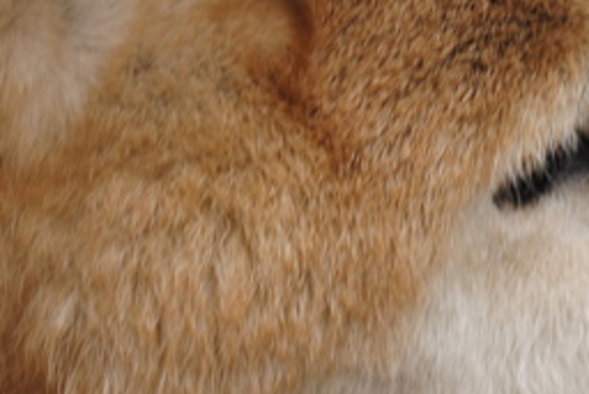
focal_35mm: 330
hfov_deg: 6.2
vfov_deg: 4.2
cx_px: 423
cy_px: 135
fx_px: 5402
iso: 200
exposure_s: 1/80
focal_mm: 55
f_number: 5.6
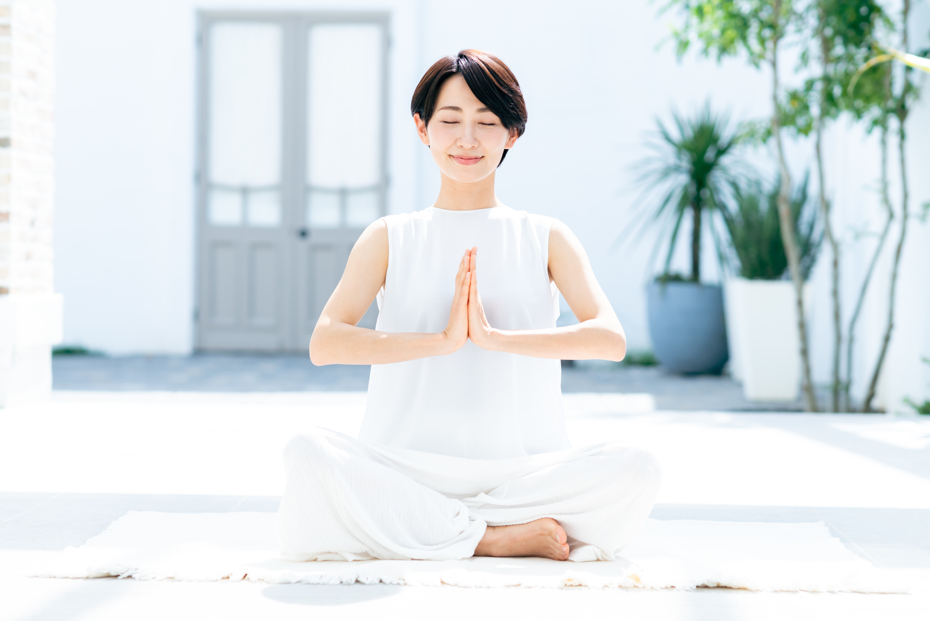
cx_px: 465
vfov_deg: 16.1
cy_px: 310
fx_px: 2196
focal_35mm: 85
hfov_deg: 23.9
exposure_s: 1/1000
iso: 320
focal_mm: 85
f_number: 3.5
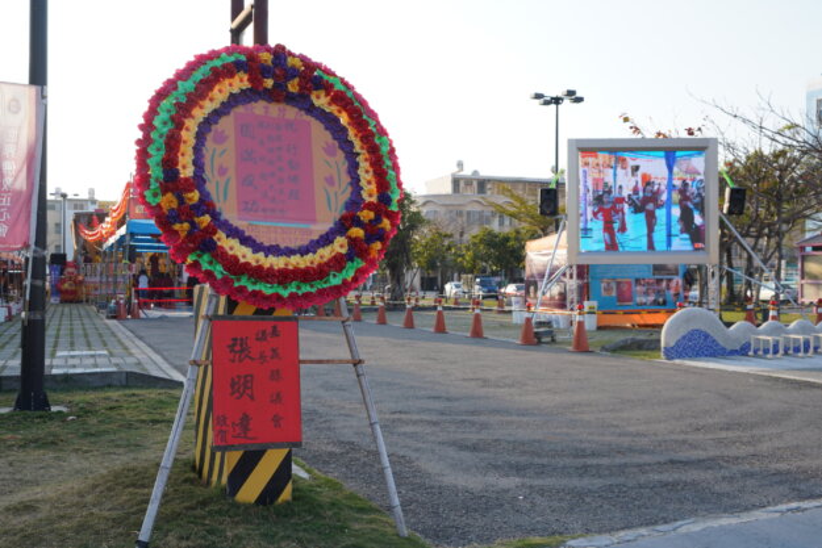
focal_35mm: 35
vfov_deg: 37.9
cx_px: 411
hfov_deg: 54.4
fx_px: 799
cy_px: 274
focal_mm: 35
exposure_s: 1/125
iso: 200
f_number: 9
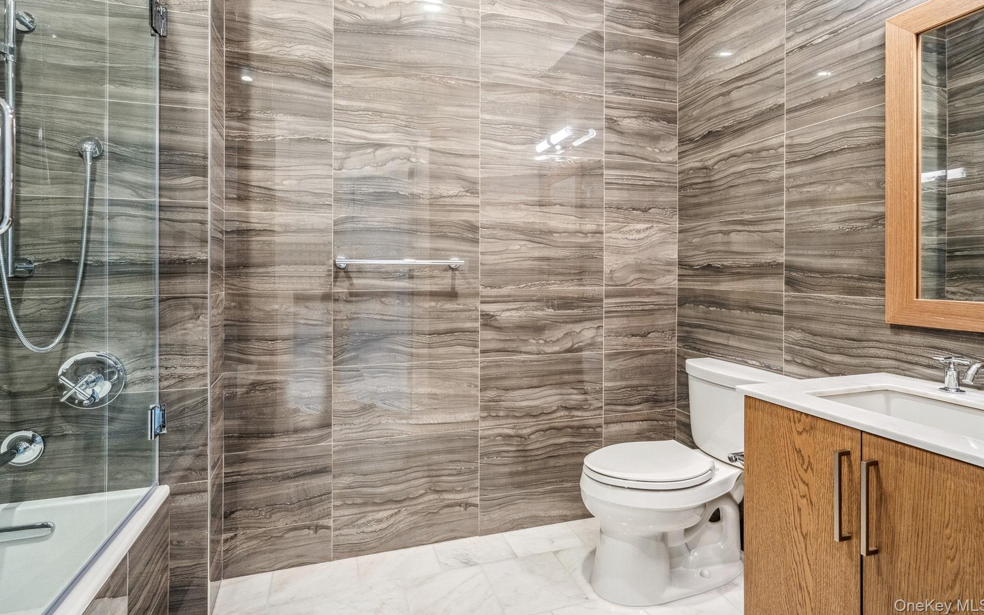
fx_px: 456
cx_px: 483
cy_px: 276
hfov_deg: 94.3
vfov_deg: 67.8
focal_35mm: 17
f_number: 5.6
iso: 800
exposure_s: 1/80
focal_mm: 16
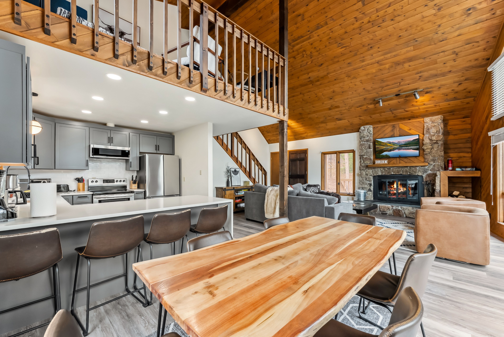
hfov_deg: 104.2
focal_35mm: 14
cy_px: 168
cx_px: 252
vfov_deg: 81.3
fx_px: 196
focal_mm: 14
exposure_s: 1/50
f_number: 8
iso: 800
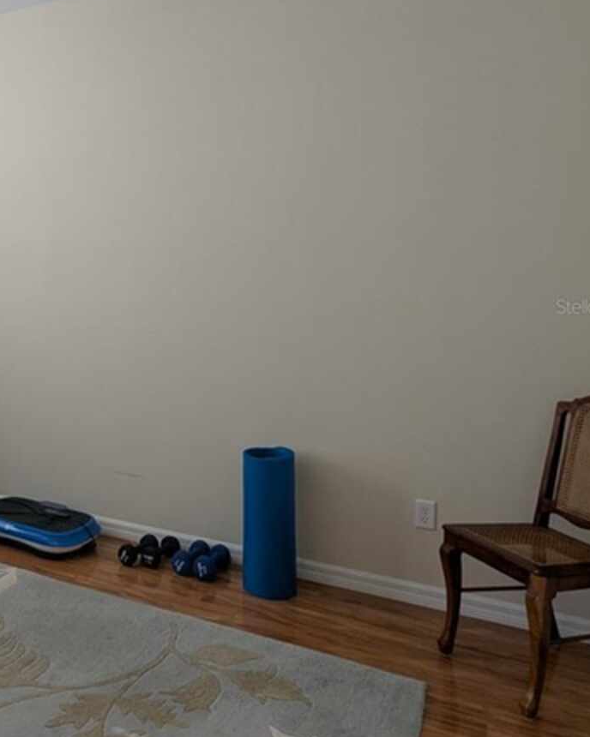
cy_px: 306
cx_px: 93
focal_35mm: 31
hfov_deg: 44.1
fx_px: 677
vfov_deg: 56.9
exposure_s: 1/139
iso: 28
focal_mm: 2.35
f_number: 2.2
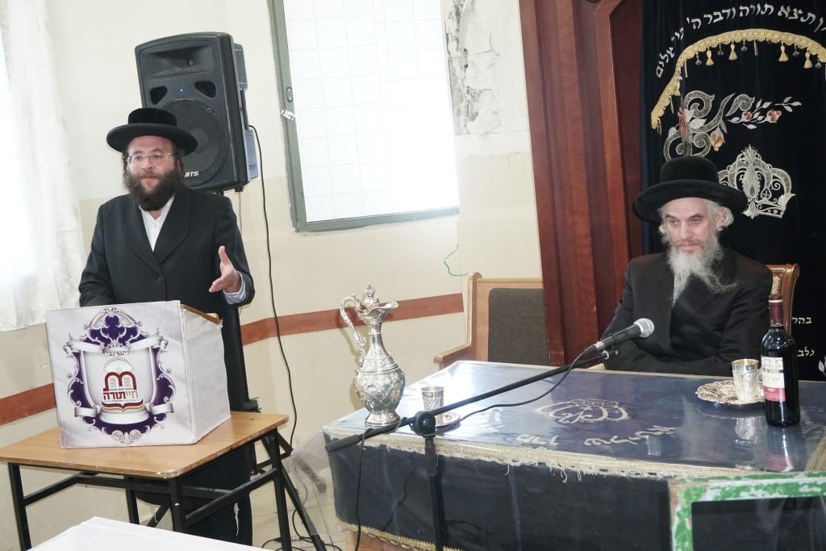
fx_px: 998
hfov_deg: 45.0
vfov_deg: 30.9
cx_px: 413
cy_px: 276
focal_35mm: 44
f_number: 5.6
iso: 3200
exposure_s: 1/160
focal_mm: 29
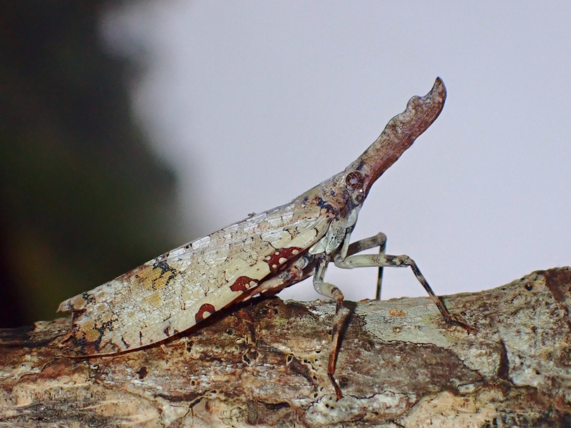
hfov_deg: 19.6
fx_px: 1650
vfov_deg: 14.8
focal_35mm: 100
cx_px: 286
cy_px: 214
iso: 800
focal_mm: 18
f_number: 14
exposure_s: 1/100
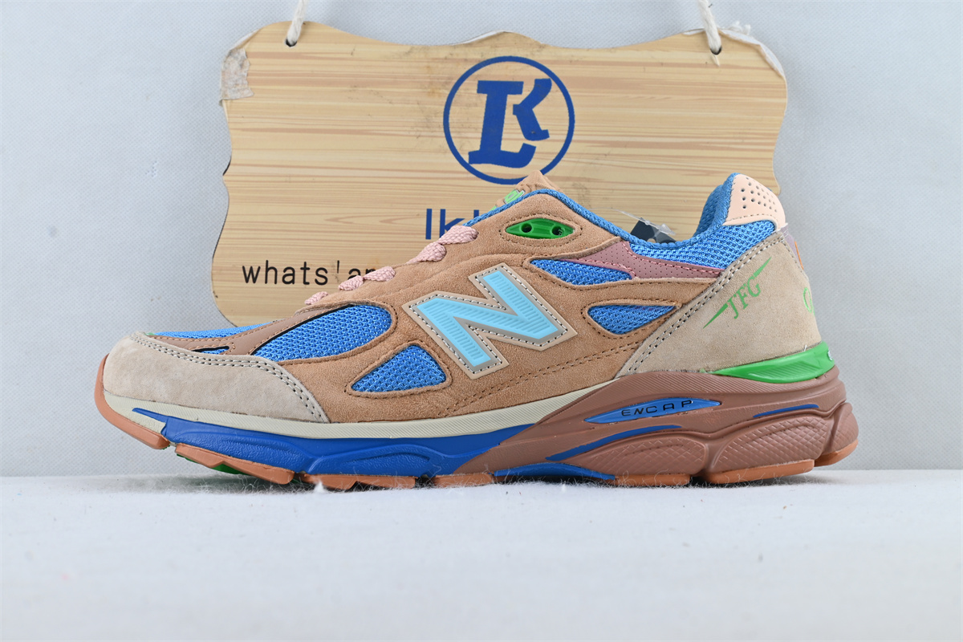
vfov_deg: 29.4
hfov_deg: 43.0
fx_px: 1224
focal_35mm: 46
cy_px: 321
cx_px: 482
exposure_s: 1/15
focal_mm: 30.5
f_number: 10
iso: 100
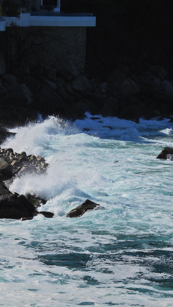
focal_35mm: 321
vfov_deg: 6.7
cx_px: 10
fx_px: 2617
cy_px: 154
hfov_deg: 3.8
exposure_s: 1/1600
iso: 100
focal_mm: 39.3
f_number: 5
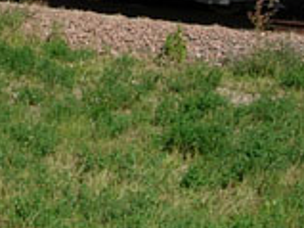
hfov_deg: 12.6
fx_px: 1351
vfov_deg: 9.3
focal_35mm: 154
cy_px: -121
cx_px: -33
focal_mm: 7.8
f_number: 4.8
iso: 64
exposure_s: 1/767
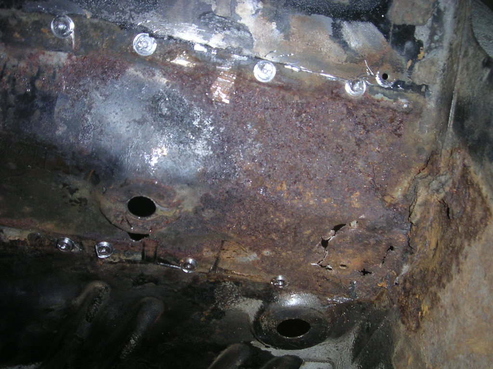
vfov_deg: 37.7
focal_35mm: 38
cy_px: 184
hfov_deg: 49.0
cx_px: 246
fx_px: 541
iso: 160
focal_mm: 6
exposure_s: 1/45
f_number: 6.7
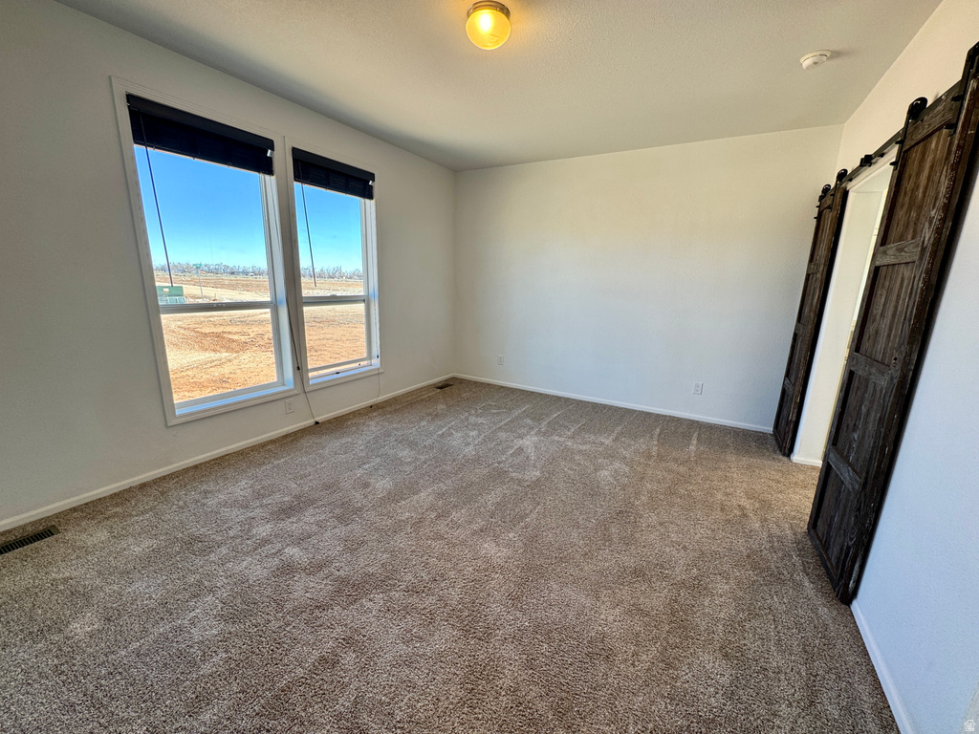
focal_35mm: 14
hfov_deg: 102.1
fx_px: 396
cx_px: 490
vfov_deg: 85.7
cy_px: 367
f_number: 2.2
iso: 50
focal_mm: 2.22
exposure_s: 1/120
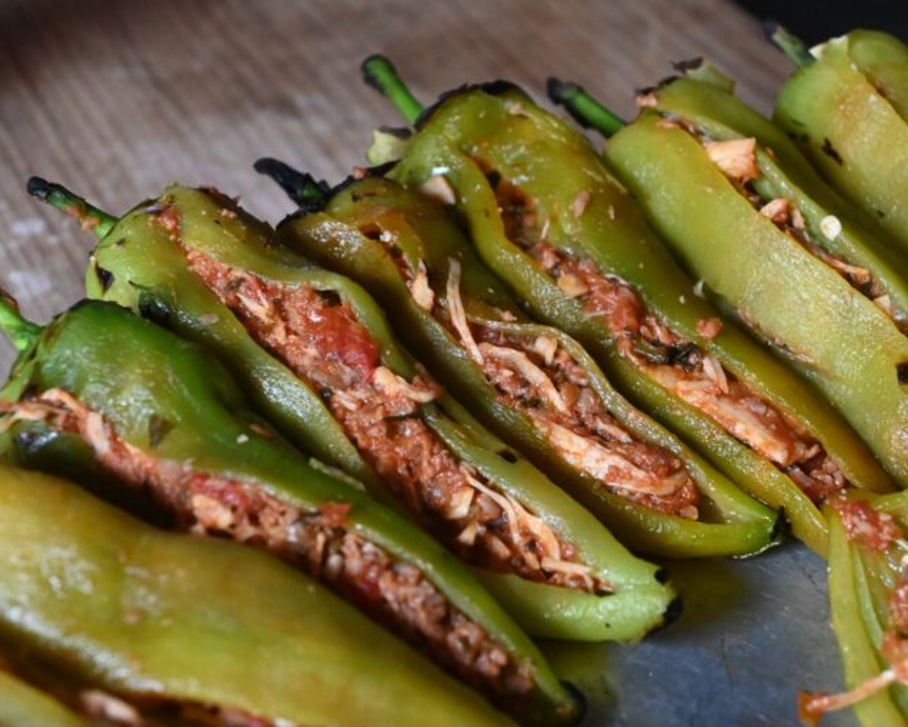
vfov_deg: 18.1
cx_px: 510
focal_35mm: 85
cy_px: 363
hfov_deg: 22.5
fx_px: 2285
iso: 5600
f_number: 6.3
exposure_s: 1/80
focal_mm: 50
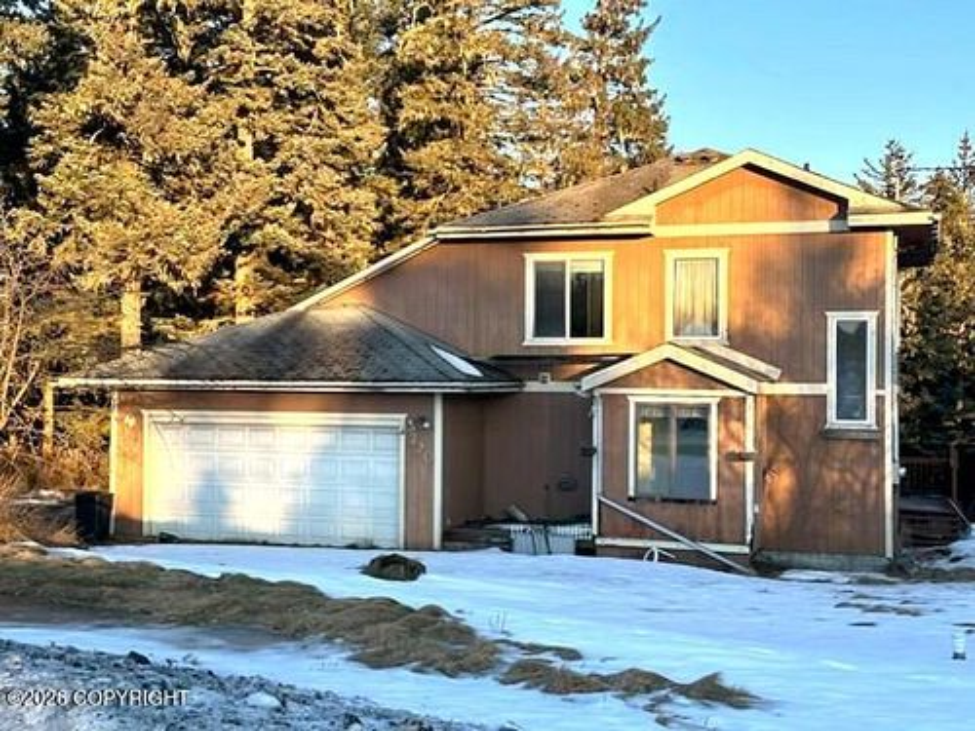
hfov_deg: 39.7
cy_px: 366
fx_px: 1352
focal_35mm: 48
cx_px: 488
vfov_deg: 30.3
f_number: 1.78
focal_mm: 6.86
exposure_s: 1/681
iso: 64
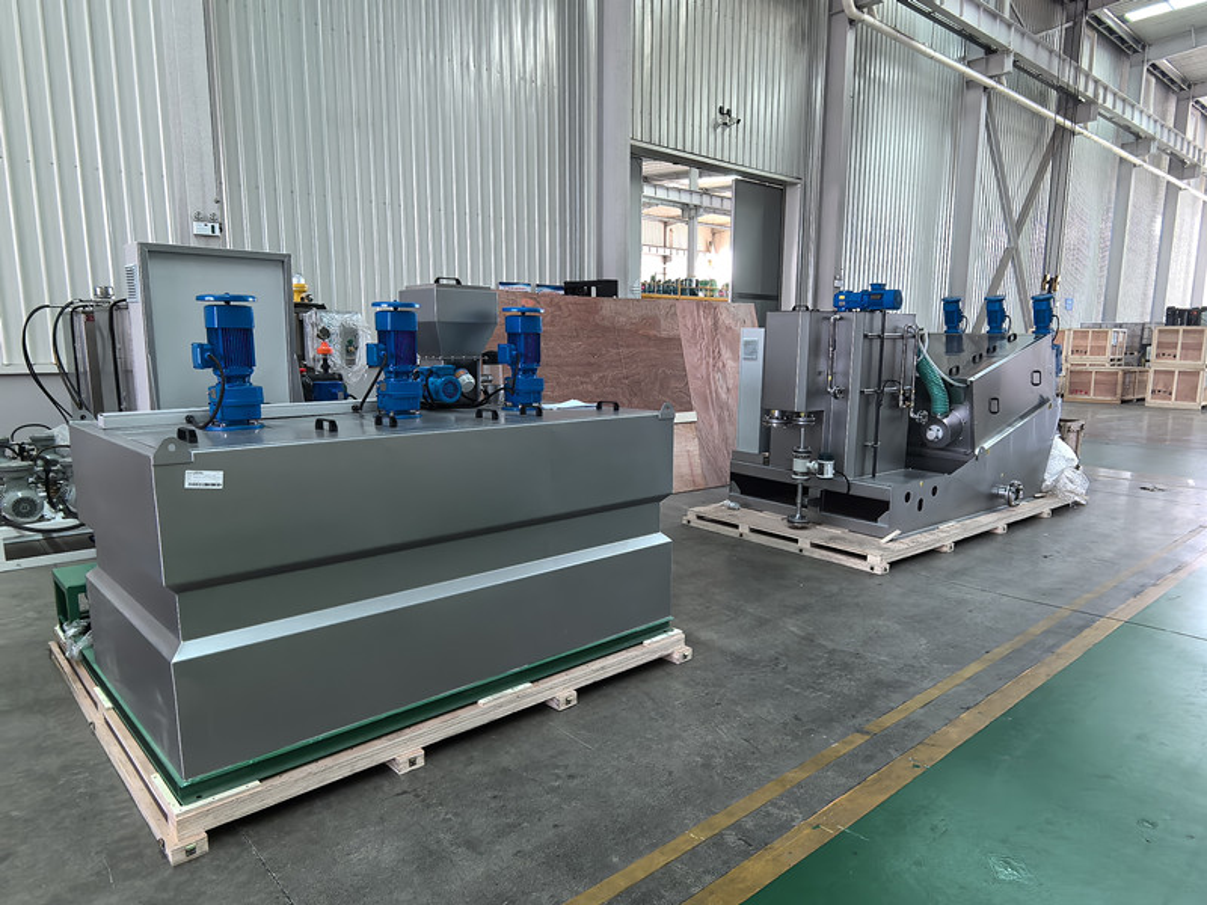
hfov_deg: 76.4
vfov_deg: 61.1
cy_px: 452
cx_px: 604
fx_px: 767
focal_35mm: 22
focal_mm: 1.95
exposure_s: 1/33.3
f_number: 2.2
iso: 320
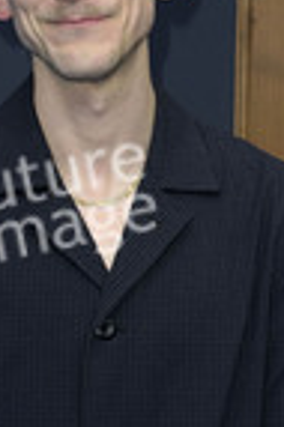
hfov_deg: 7.5
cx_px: 90
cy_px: 364
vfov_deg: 11.3
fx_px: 2159
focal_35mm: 182
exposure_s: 1/250
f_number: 5.6
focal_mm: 65
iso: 500
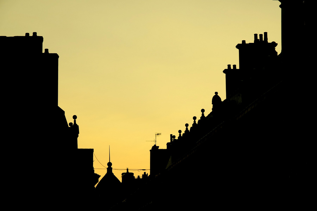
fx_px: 1057
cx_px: 158
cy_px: 106
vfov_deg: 11.4
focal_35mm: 120
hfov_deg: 17.1
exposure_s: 1/125
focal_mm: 80
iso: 400
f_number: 7.1
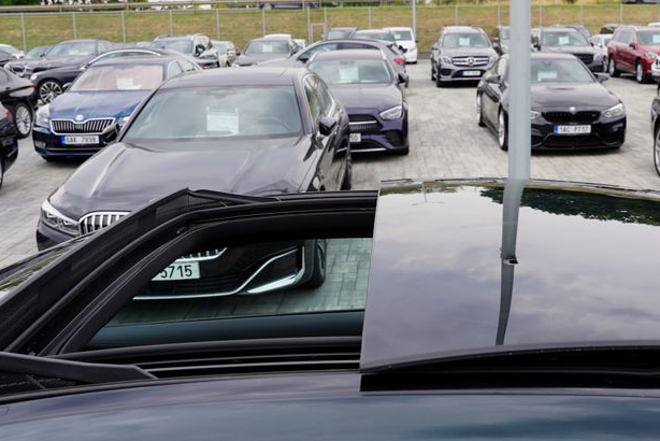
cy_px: 179
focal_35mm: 40
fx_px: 734
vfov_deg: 33.3
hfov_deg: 47.6
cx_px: 443
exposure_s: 1/100
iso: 100
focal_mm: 24
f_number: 7.1
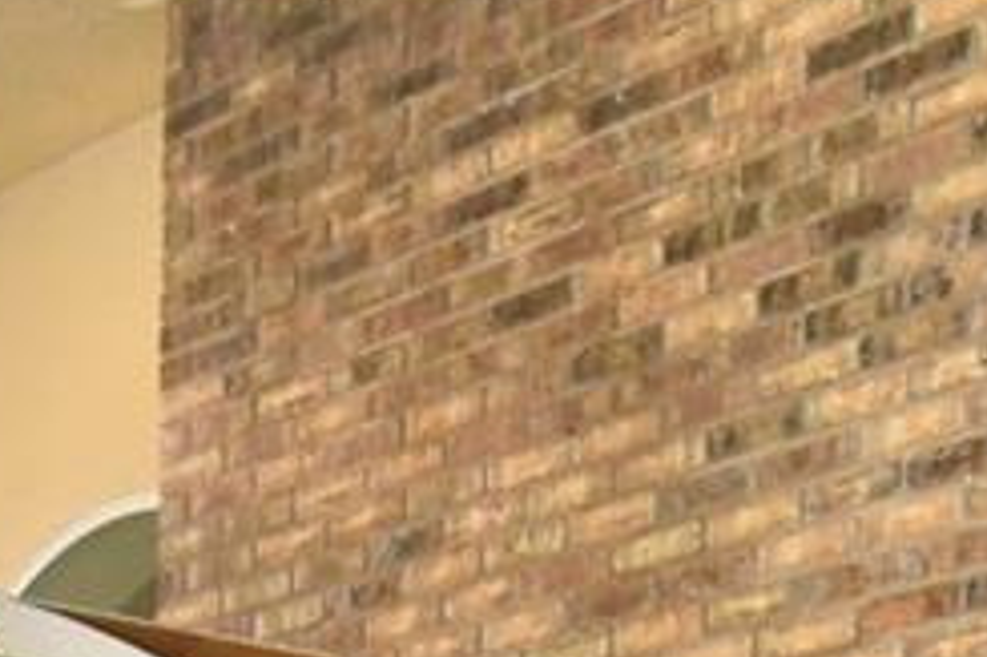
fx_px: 2685
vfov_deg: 11.9
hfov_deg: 20.4
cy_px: 1443
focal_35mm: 98
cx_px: 906
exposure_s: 1/125
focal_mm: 10
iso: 220
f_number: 4.5
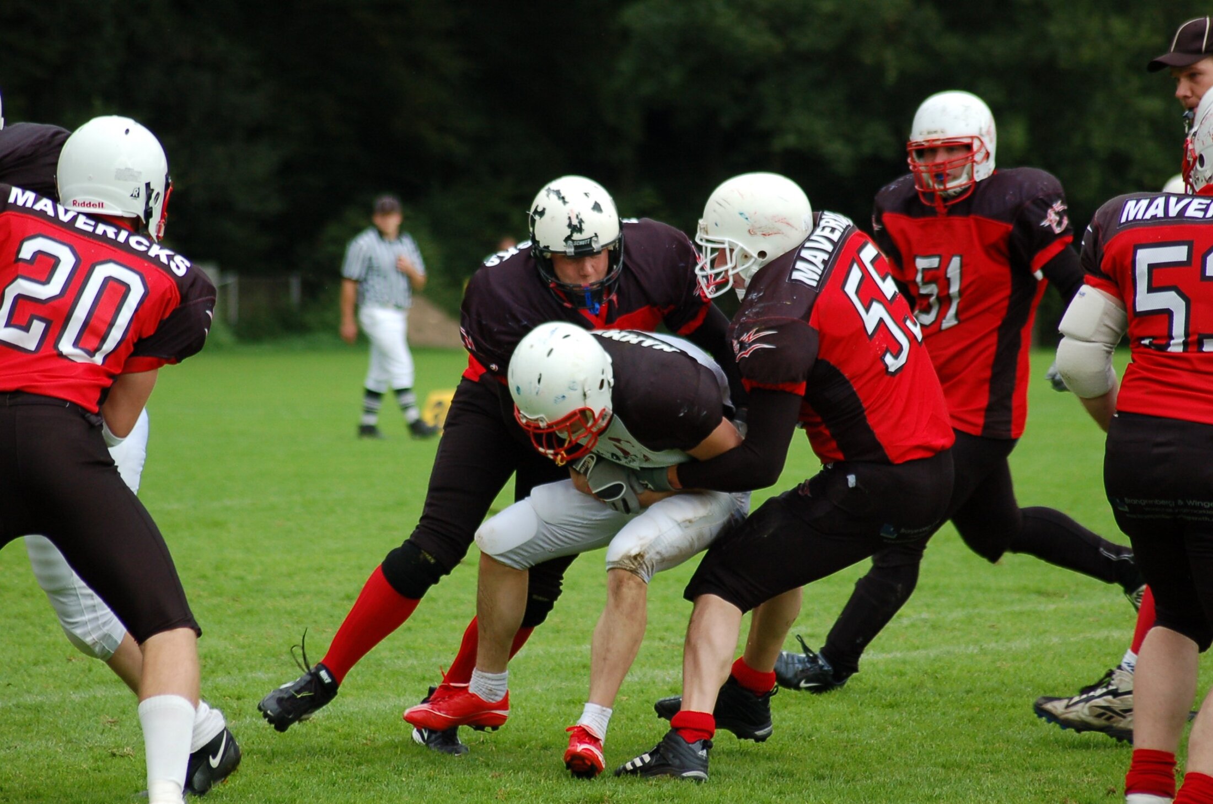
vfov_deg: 6.1
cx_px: 606
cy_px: 402
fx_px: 7567
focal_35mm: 225
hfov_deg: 9.2
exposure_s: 1/500
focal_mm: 150
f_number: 4.5
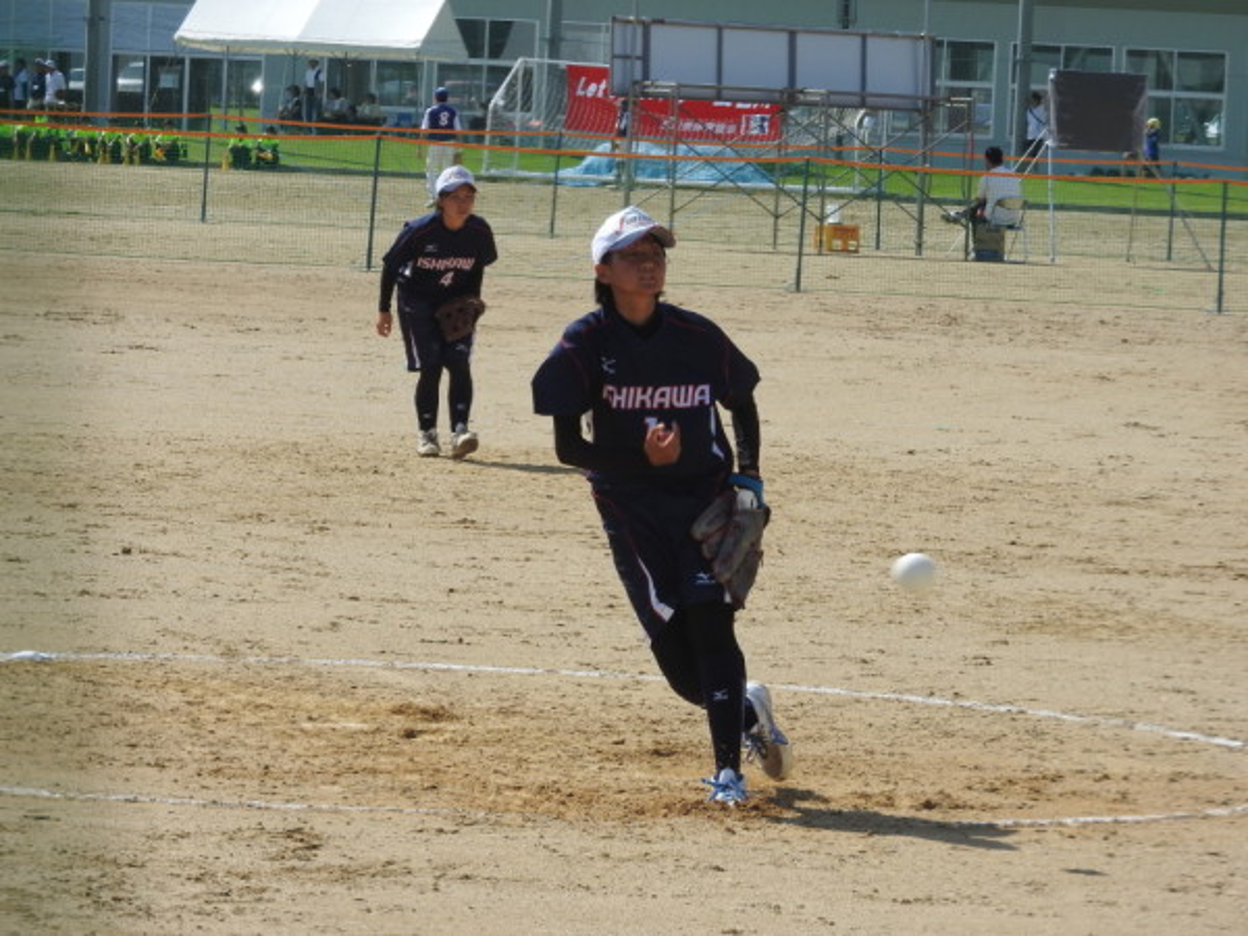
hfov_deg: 9.0
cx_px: 624
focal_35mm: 220
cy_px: 468
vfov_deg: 6.8
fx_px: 7932
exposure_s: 1/640
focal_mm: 39.4
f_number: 5.3
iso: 100
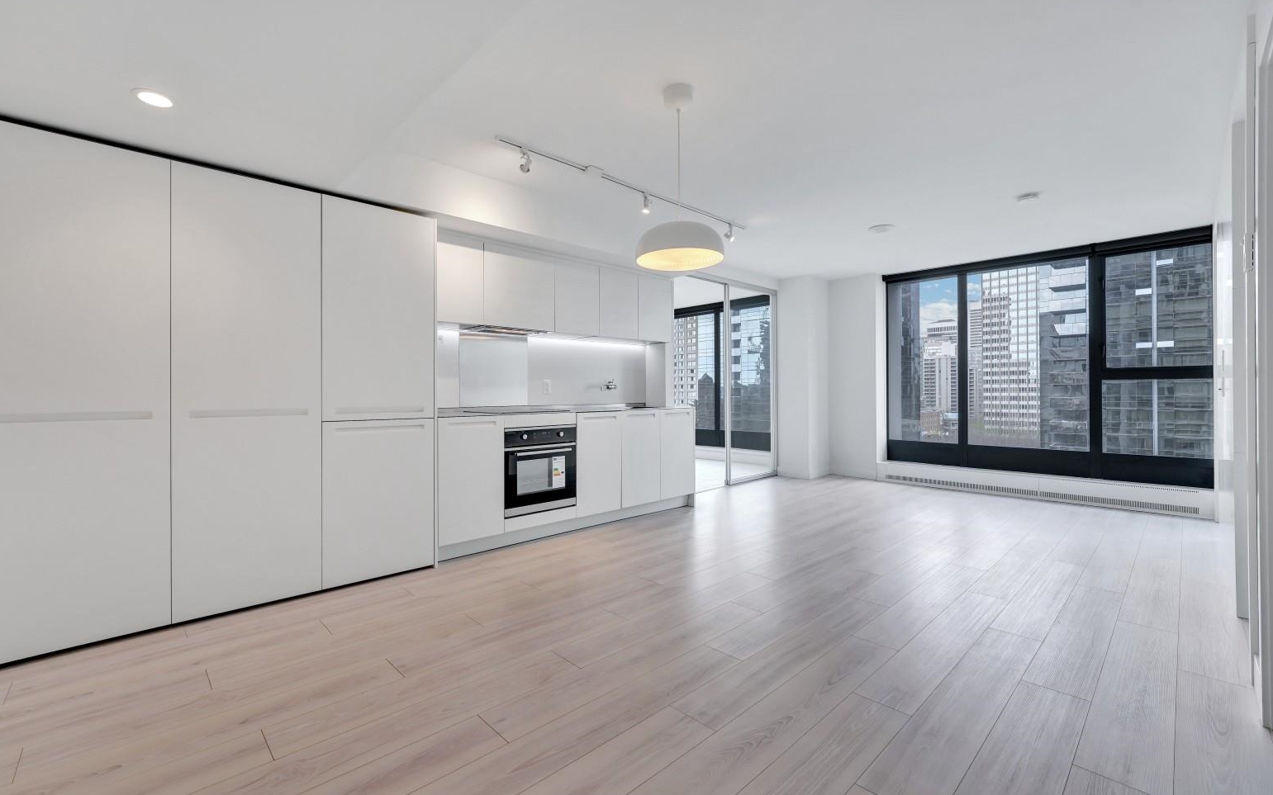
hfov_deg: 101.5
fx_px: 520
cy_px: 384
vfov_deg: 74.8
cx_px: 626
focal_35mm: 15
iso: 400
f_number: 8
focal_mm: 14
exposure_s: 1/80
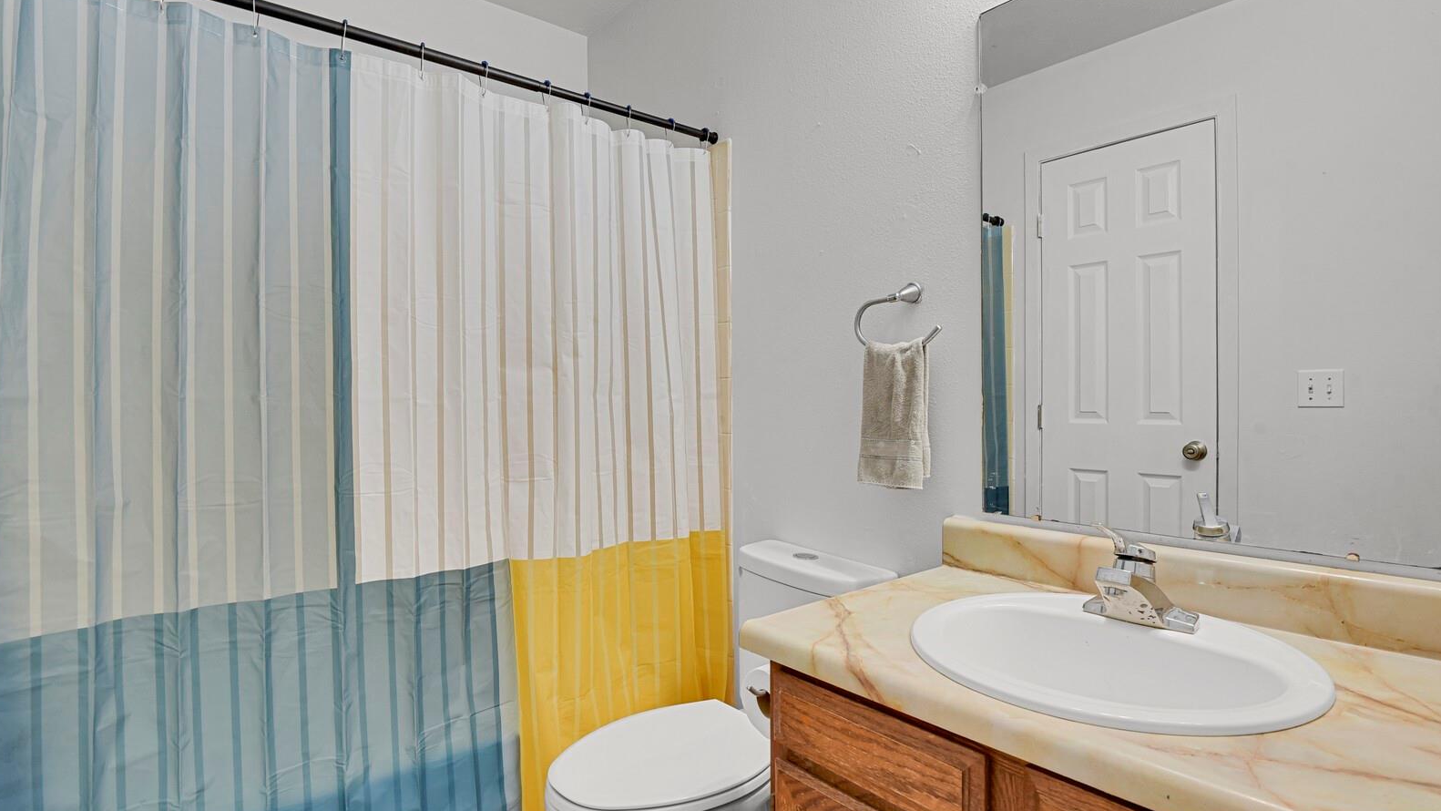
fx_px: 688
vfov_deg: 61.0
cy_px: 400
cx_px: 717
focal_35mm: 18
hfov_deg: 92.7
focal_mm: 17
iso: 7200
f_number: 8
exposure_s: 1/20
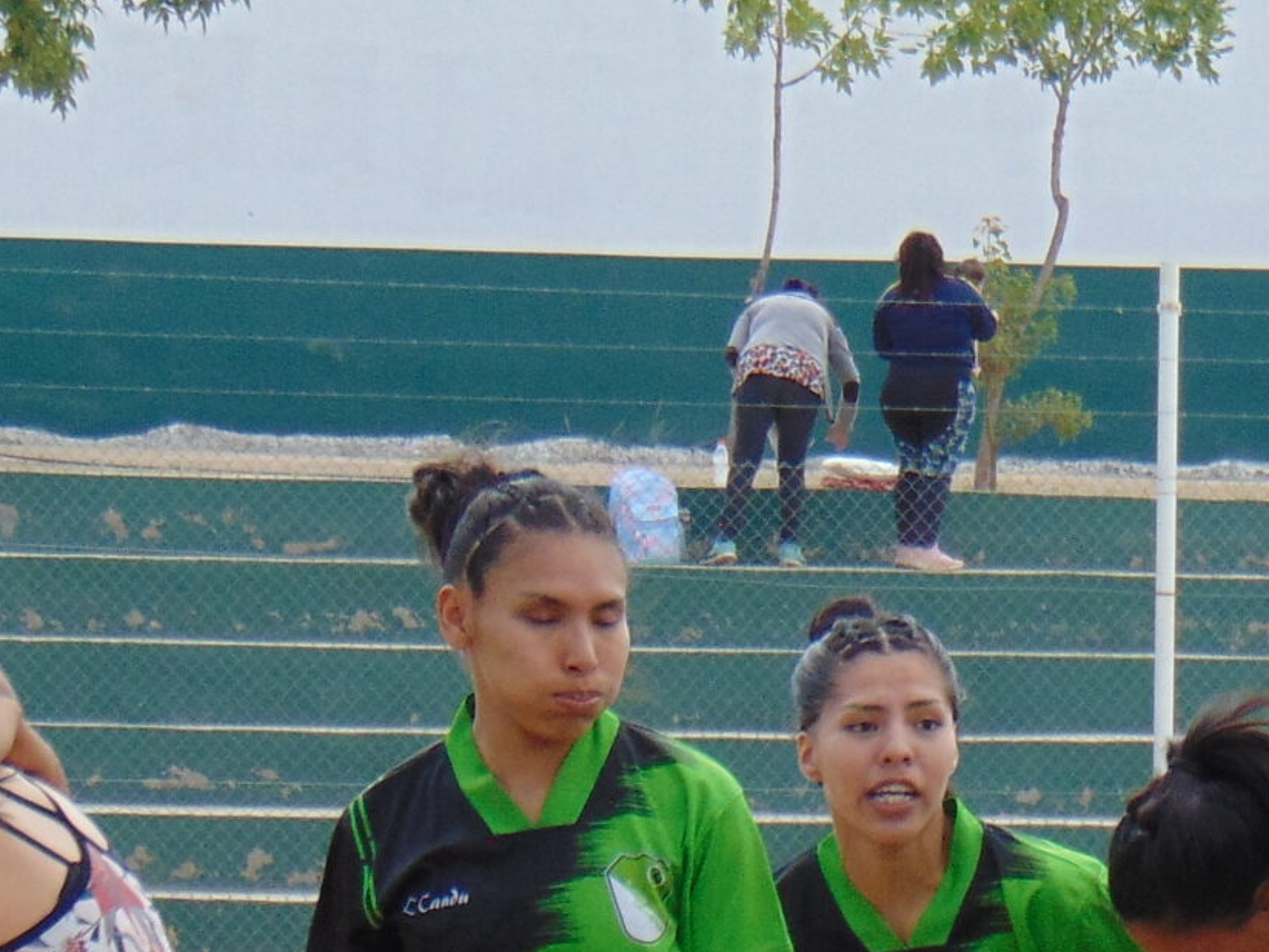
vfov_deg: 3.6
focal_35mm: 413
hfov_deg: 4.8
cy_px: 1098
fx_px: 15140
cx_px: 1409
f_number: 4
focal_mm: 23.9
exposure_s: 1/80
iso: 80
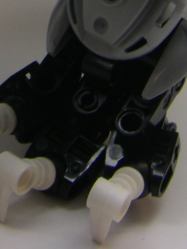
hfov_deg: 8.5
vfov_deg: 10.8
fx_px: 1252
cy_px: -169
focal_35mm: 174
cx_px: -22
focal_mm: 6.3
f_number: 3.5
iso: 64
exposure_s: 1/60
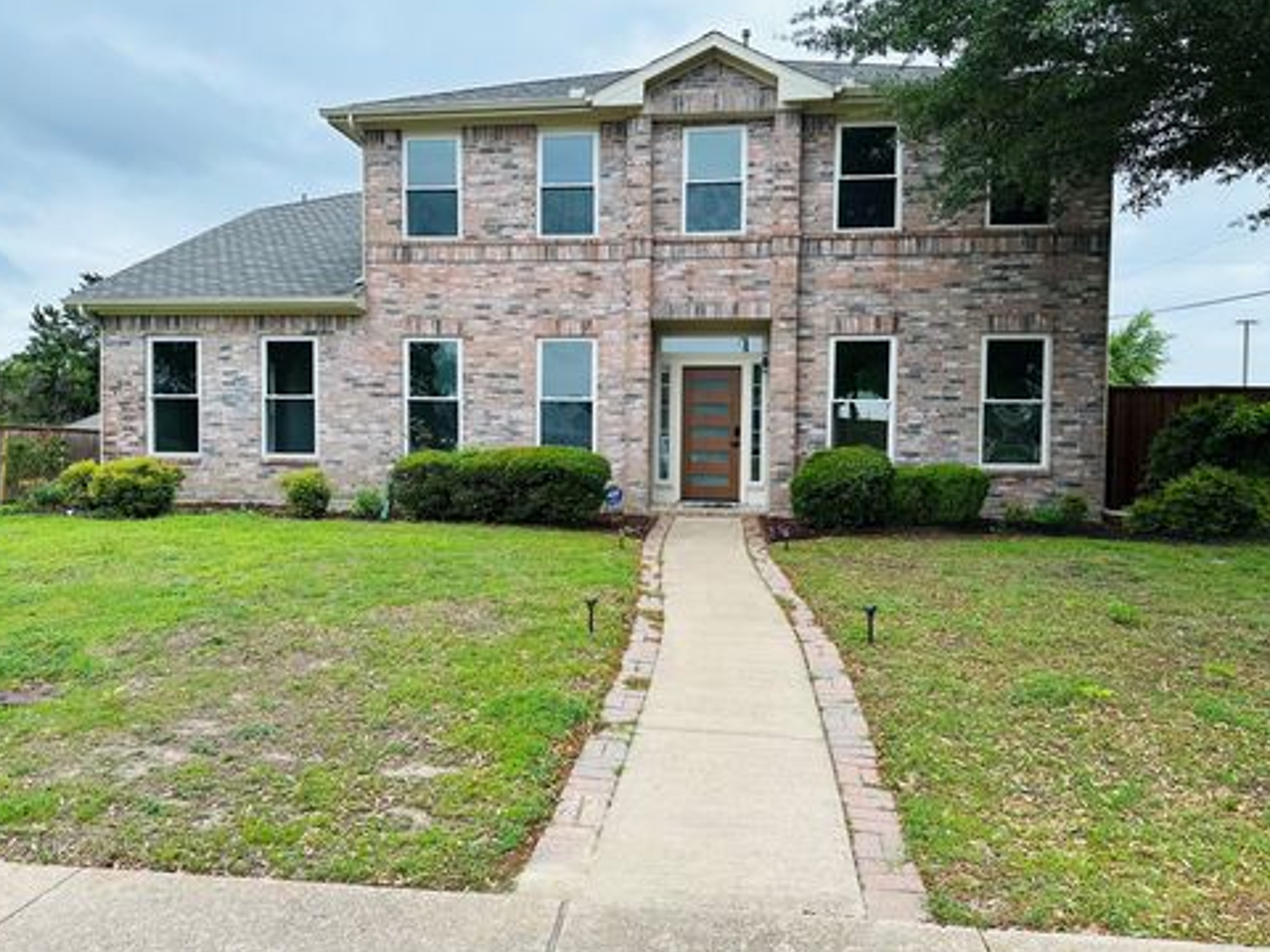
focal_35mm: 25
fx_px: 917
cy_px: 467
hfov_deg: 69.4
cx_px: 627
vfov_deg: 54.9
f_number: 1.78
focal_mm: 6.86
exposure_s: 1/734
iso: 80
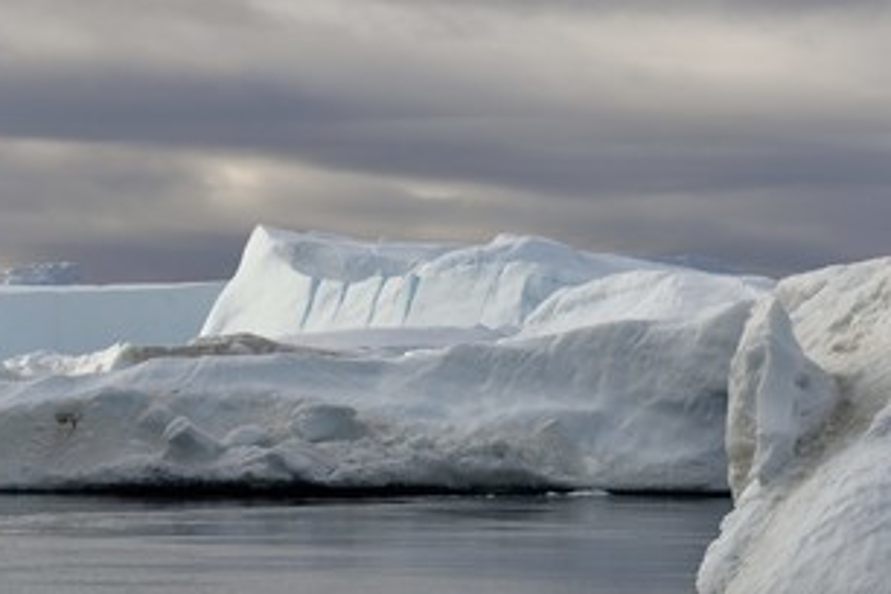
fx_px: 7152
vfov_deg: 4.8
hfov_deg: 7.1
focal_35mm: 289
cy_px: 312
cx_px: 296
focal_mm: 210
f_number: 9
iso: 200
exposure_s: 1/500
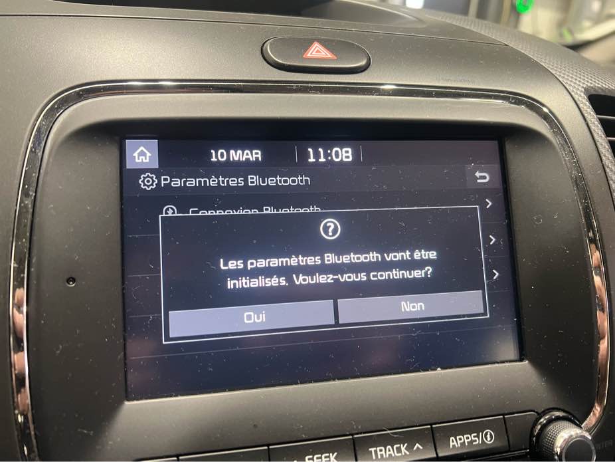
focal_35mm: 26
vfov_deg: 53.1
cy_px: 231
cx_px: 308
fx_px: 462
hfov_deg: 67.3
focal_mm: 5.7
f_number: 1.5
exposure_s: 1/60
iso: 320
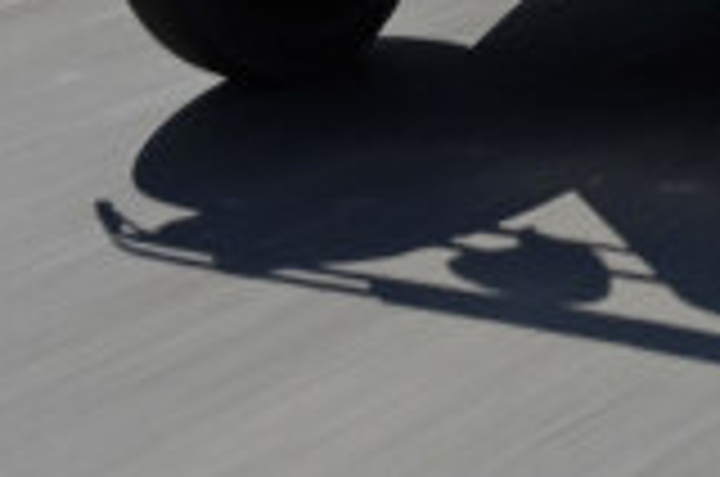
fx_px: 4180
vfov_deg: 6.4
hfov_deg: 9.7
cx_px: 788
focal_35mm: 209
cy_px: -454
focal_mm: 29
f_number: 9
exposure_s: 1/50
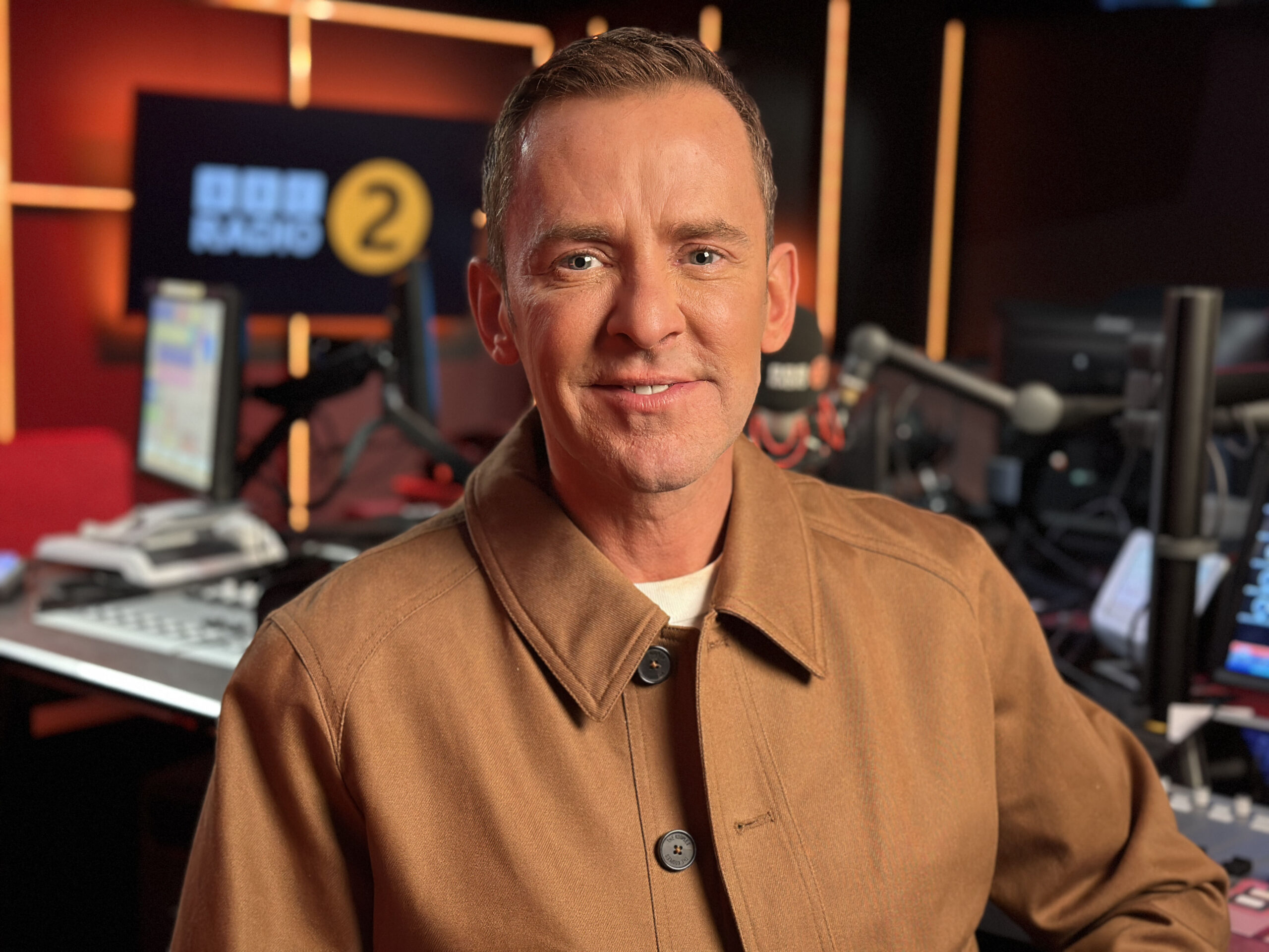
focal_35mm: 48
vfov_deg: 30.3
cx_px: 634
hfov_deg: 39.7
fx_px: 1760
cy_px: 476
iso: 400
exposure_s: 1/47
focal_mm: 6.9
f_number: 1.8
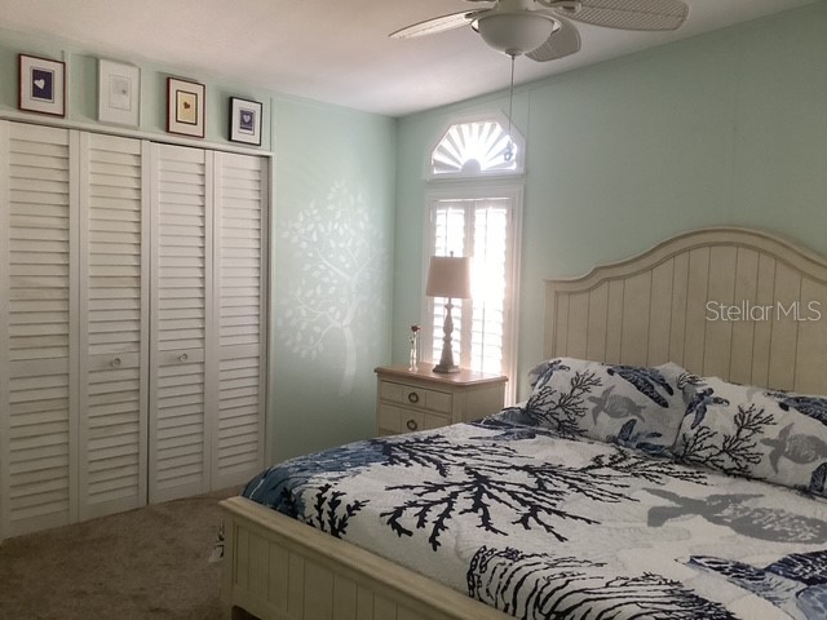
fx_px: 741
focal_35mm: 31
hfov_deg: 58.4
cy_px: 310
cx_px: 414
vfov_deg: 45.4
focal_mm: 3.3
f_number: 2.4
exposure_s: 1/50
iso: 250
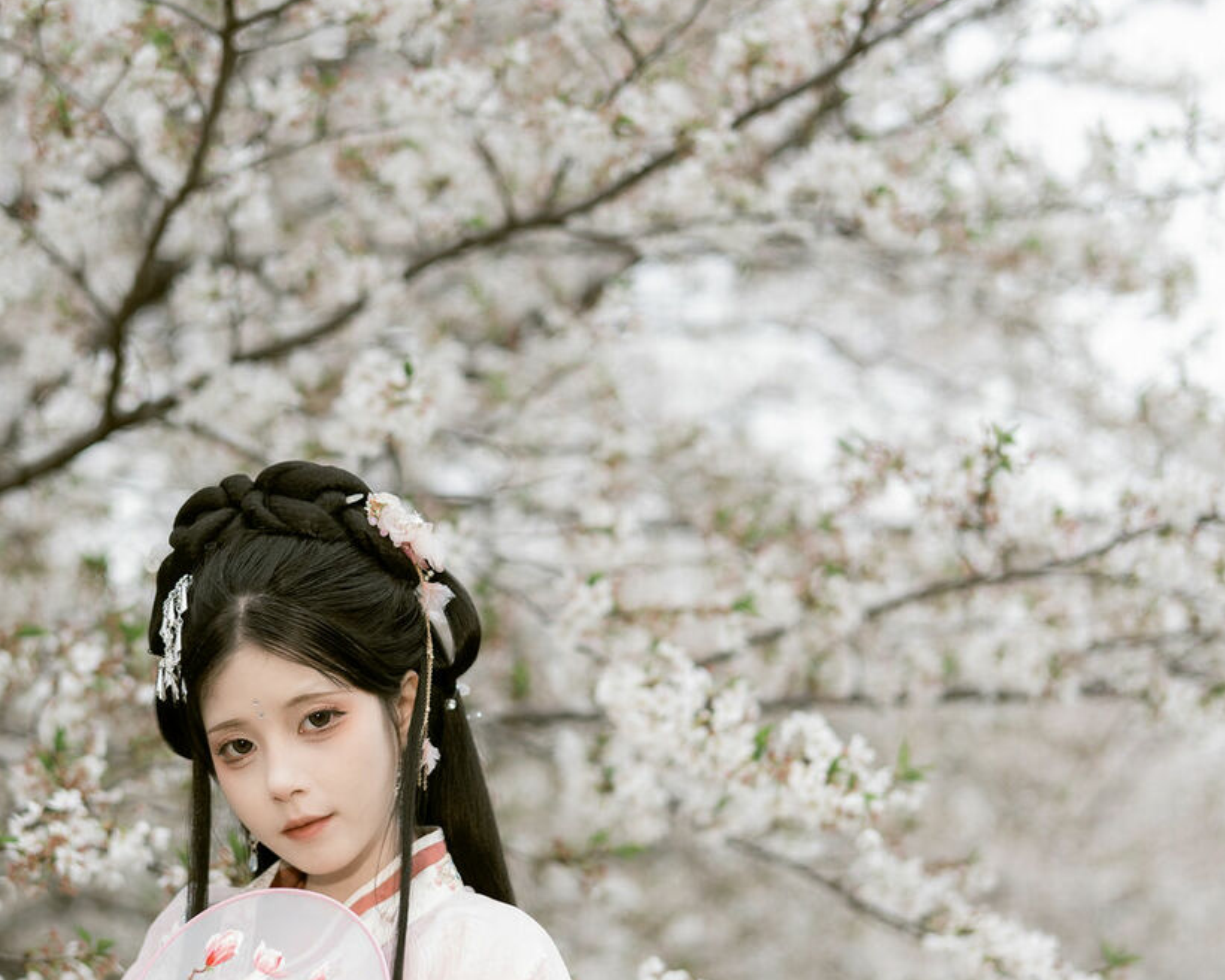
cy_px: 618
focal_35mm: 90
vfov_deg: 17.1
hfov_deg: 21.2
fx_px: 3263
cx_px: 473
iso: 100
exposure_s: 1/800
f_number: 1.4
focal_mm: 50
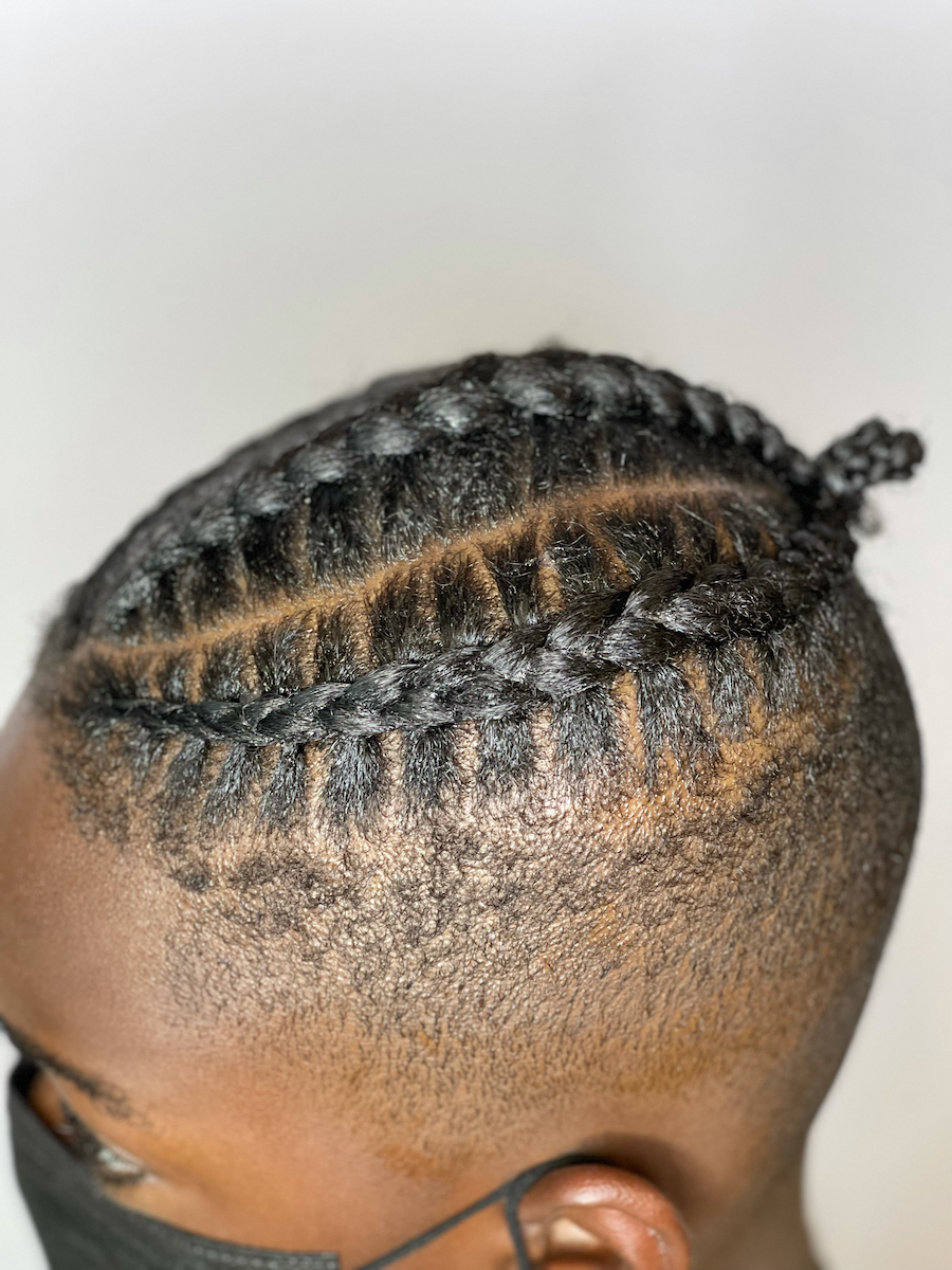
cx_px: 476
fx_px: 2347
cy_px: 635
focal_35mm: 64
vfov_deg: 30.3
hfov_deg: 22.9
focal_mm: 7.5
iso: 200
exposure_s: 1/120
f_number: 2.2
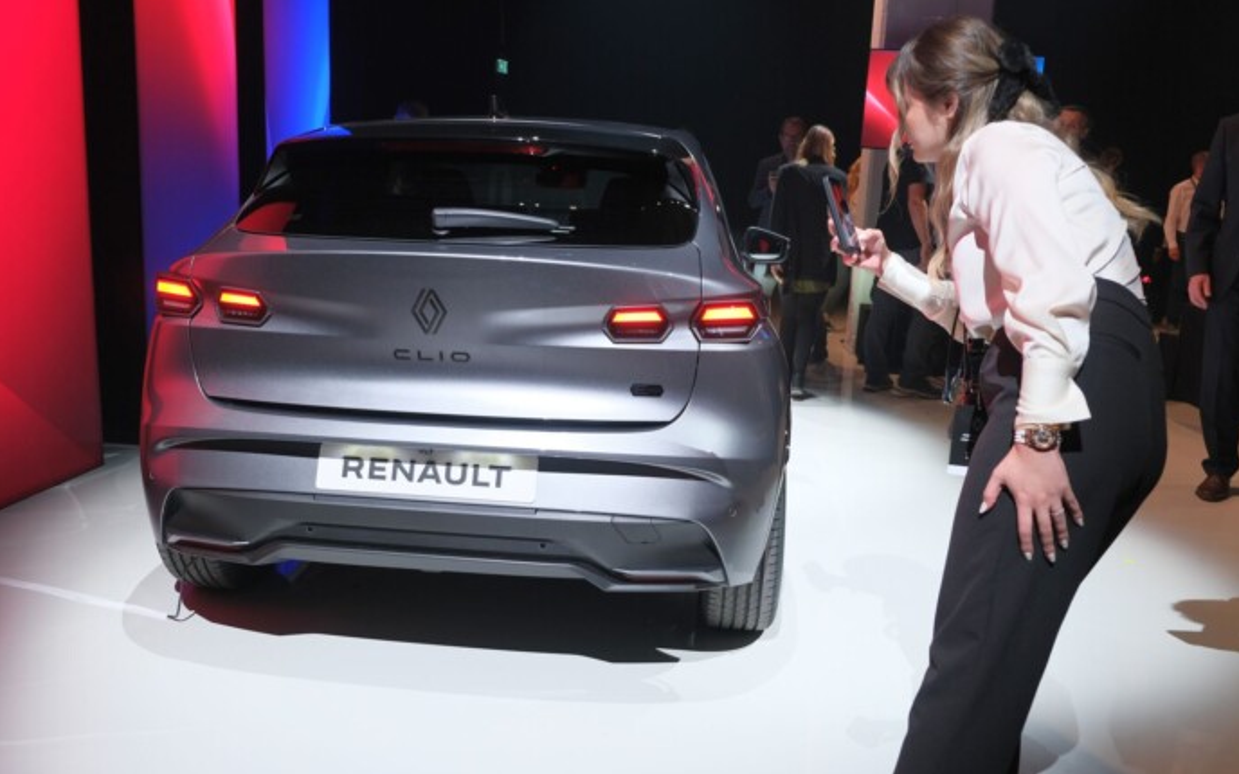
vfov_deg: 44.5
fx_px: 945
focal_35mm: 28
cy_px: 390
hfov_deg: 66.5
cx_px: 623
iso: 500
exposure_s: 1/100
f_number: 2.8
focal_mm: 18
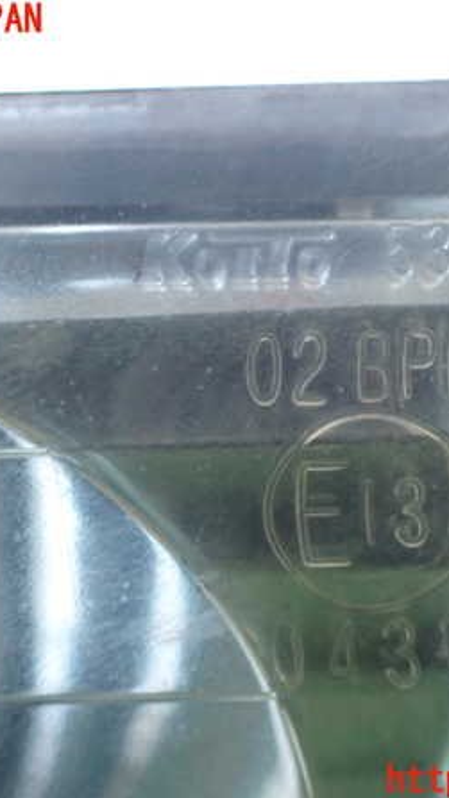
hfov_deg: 27.1
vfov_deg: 46.4
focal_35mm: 44
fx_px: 931
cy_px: 401
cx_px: 254
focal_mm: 5.4
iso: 800
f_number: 2.3
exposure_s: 1/125
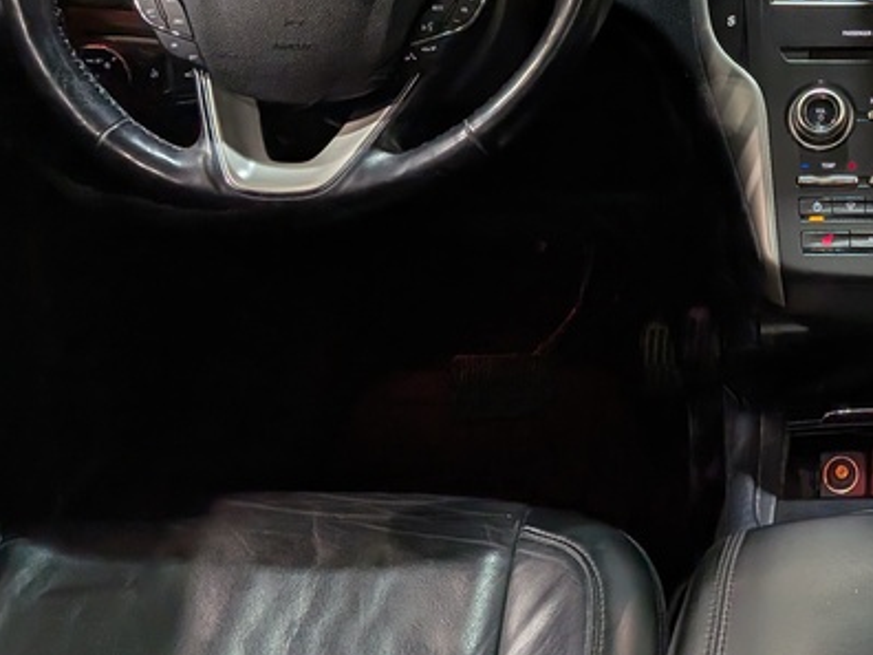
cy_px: -88
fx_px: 1564
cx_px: 933
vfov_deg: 22.2
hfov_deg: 28.6
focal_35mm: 62
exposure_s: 1/131
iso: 26
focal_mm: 4.53
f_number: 1.7
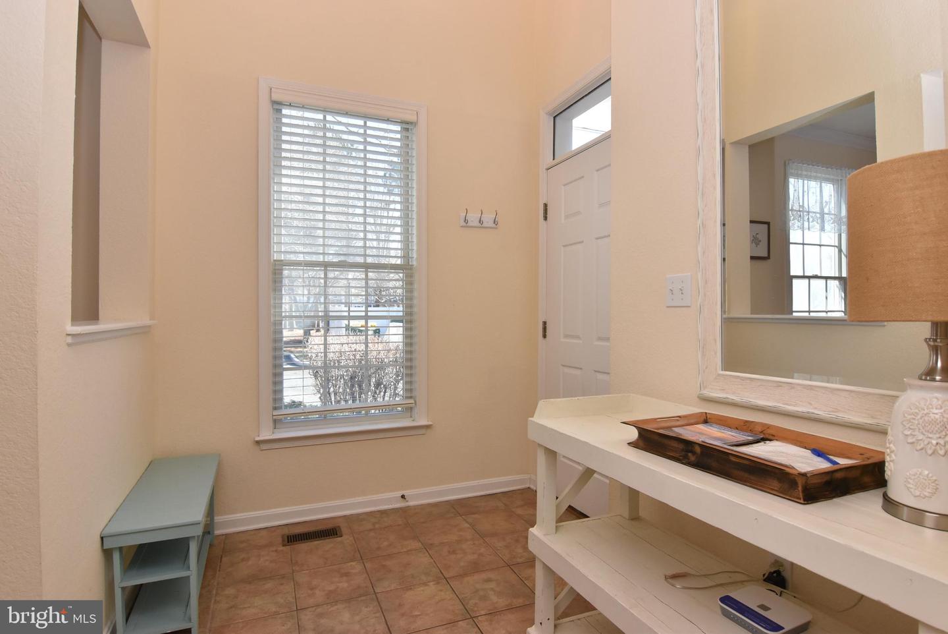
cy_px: 317
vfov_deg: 67.5
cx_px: 474
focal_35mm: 18
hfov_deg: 90.0
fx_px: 474
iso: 800
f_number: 9
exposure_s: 1/100
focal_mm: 12
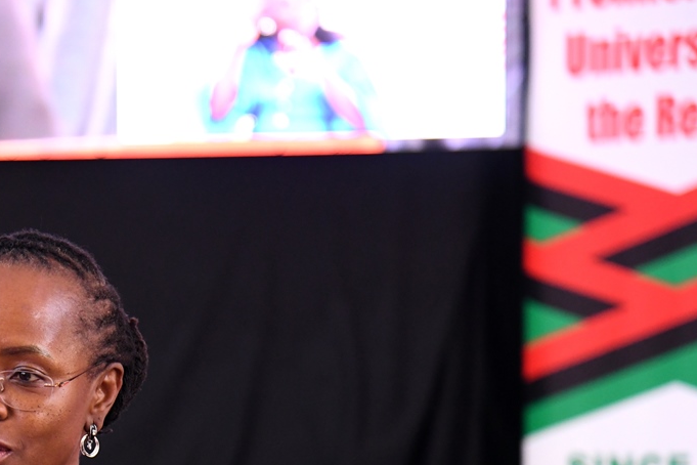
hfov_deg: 7.3
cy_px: 494
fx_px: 5459
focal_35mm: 282
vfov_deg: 4.9
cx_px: -44
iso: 2000
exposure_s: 1/125
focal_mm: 120
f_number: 4.5
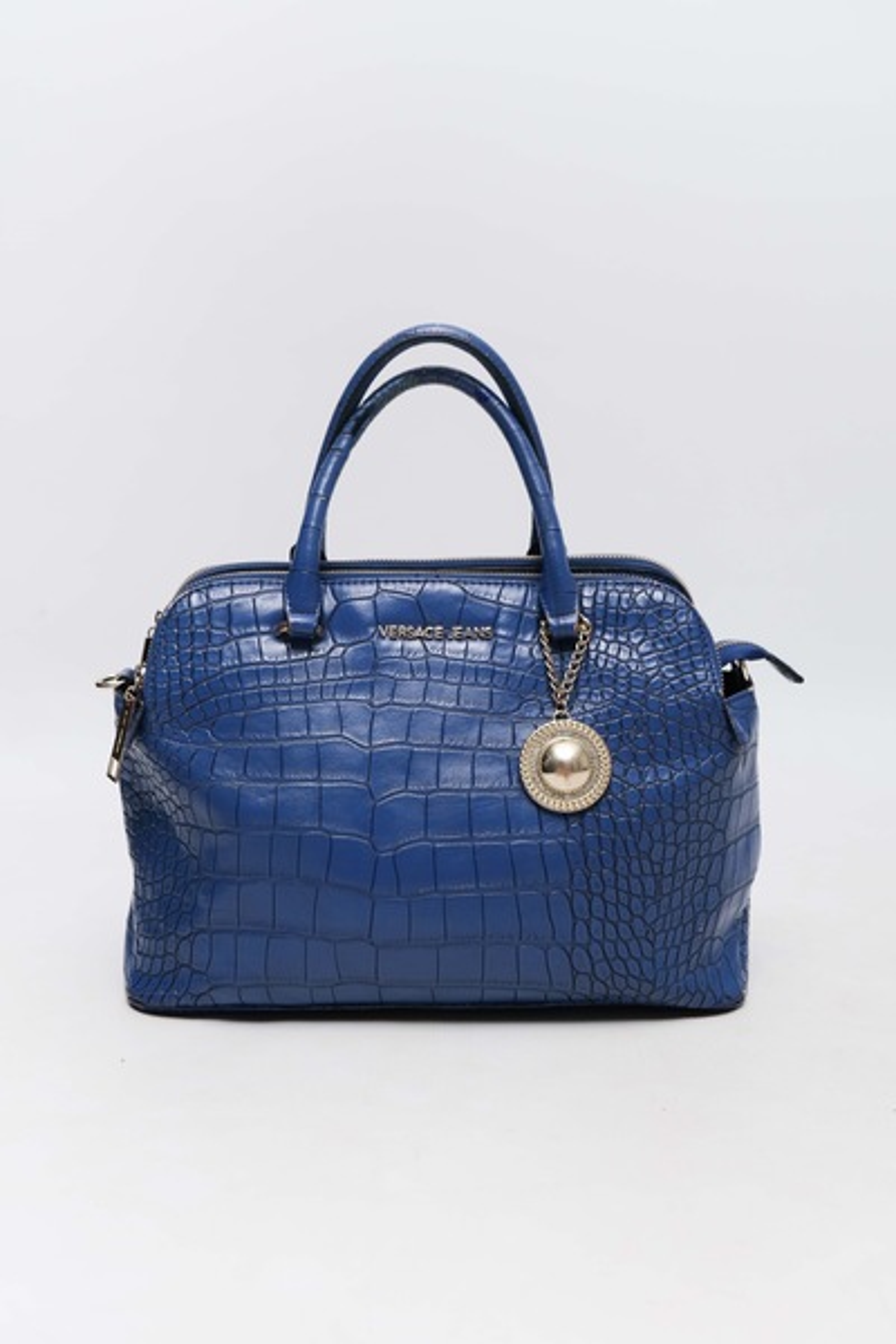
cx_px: 448
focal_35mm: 38
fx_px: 1419
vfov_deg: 50.7
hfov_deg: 35.1
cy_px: 672
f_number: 3.2
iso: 200
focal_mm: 25.4
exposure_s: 1/40
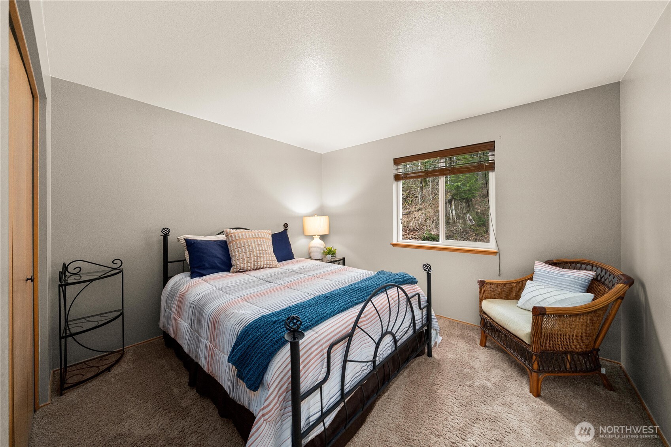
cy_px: 224
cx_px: 336
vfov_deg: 90.0
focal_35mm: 12
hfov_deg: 112.6
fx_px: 224
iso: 1000
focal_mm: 12
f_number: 6.3
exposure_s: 1/8
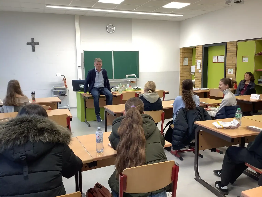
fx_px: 235
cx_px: 131
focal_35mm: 31
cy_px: 98
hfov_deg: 58.4
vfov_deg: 45.4
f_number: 2.4
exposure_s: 1/50
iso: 100
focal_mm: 3.3
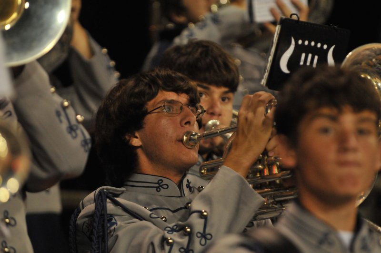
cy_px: 126
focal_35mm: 270
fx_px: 2853
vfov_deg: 5.1
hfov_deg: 7.6
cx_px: 190
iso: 1600
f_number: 2.8
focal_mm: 180
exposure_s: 1/100
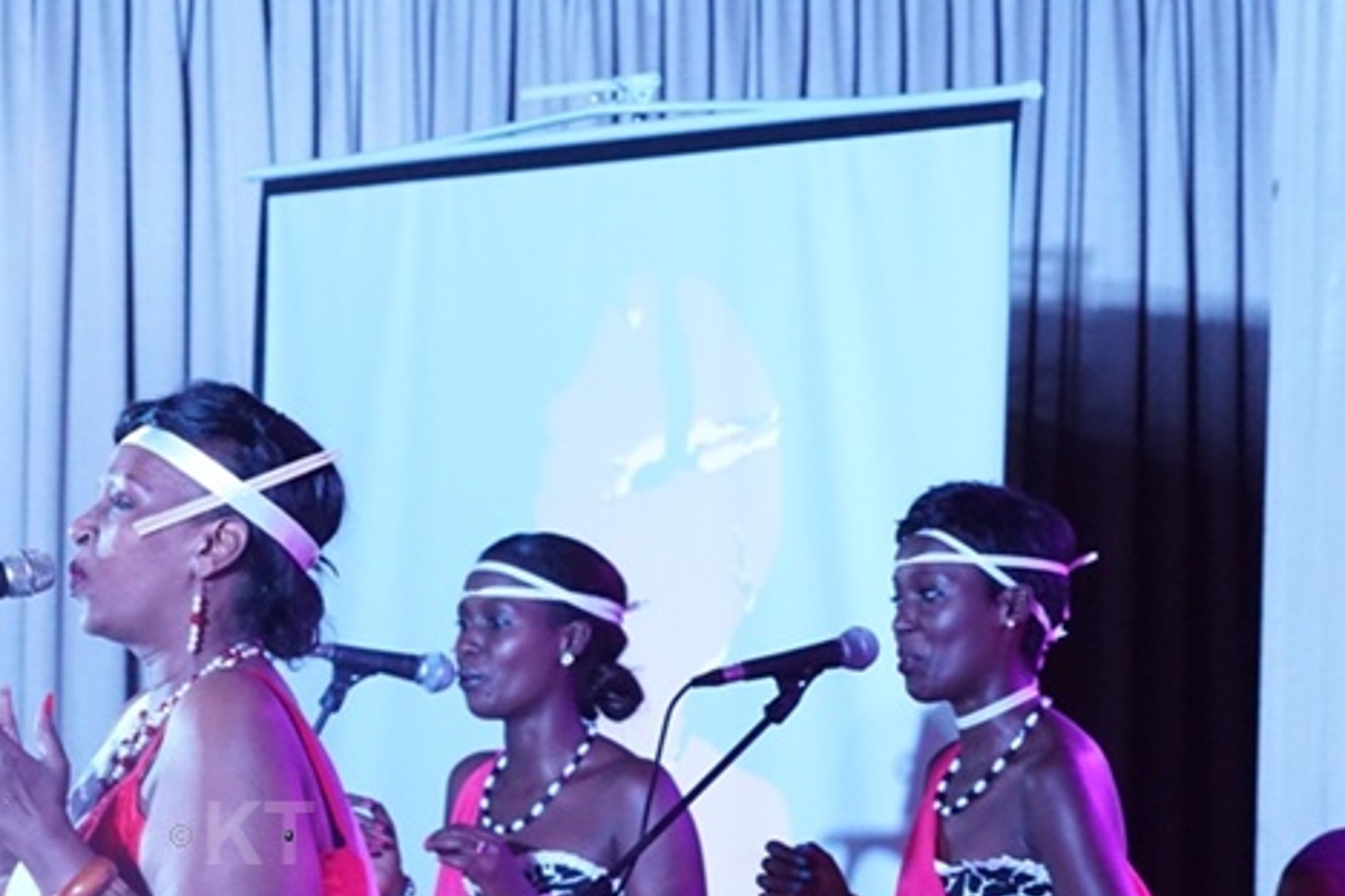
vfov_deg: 6.6
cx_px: 496
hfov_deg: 9.9
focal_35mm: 207
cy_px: 672
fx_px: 7733
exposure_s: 1/60
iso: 3200
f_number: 5.6
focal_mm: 90
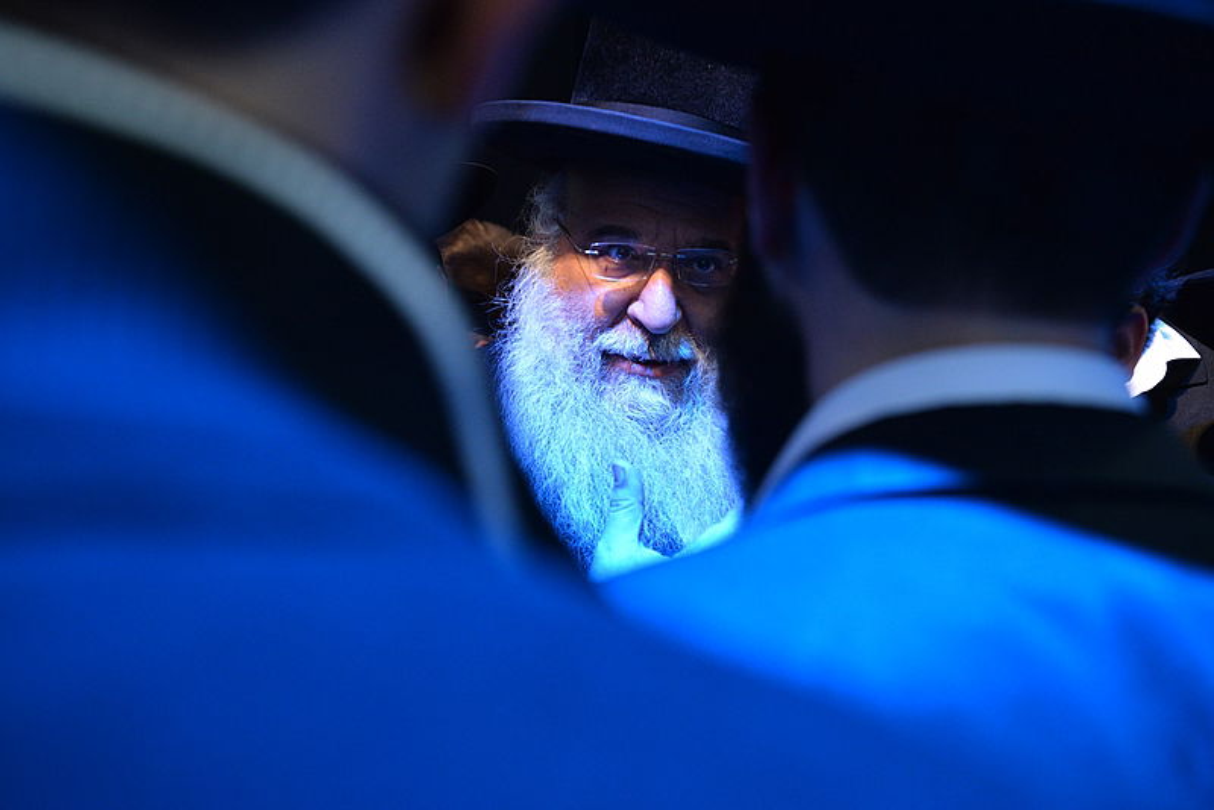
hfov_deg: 41.1
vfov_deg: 28.1
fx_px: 1619
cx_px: 607
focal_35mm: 48
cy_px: 405
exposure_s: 1/125
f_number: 4.5
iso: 2500
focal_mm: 48
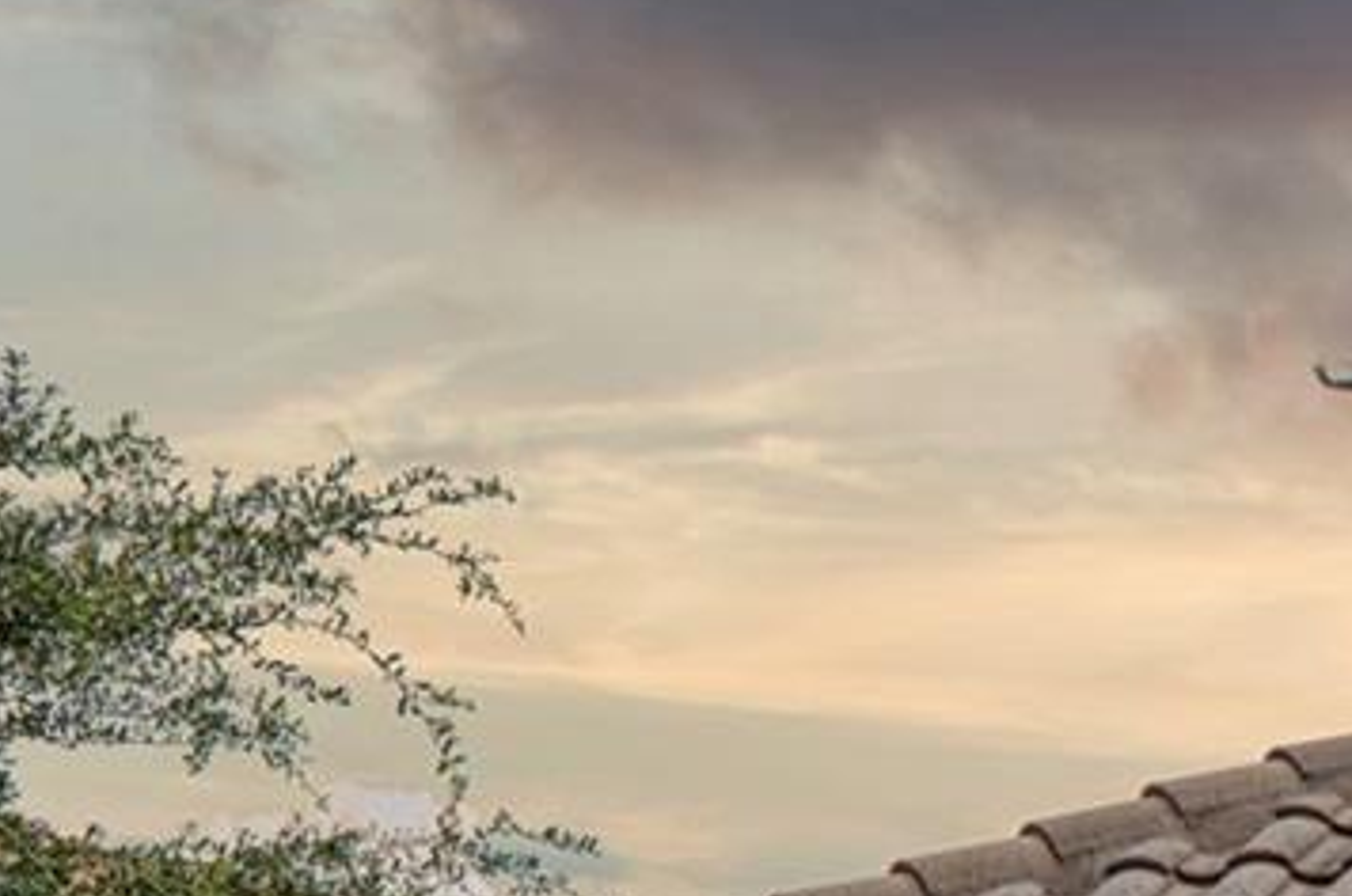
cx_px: 2643
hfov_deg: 8.7
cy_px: 1722
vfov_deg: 5.9
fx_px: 8435
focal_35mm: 225
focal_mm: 50
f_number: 8
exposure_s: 1/200
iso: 100
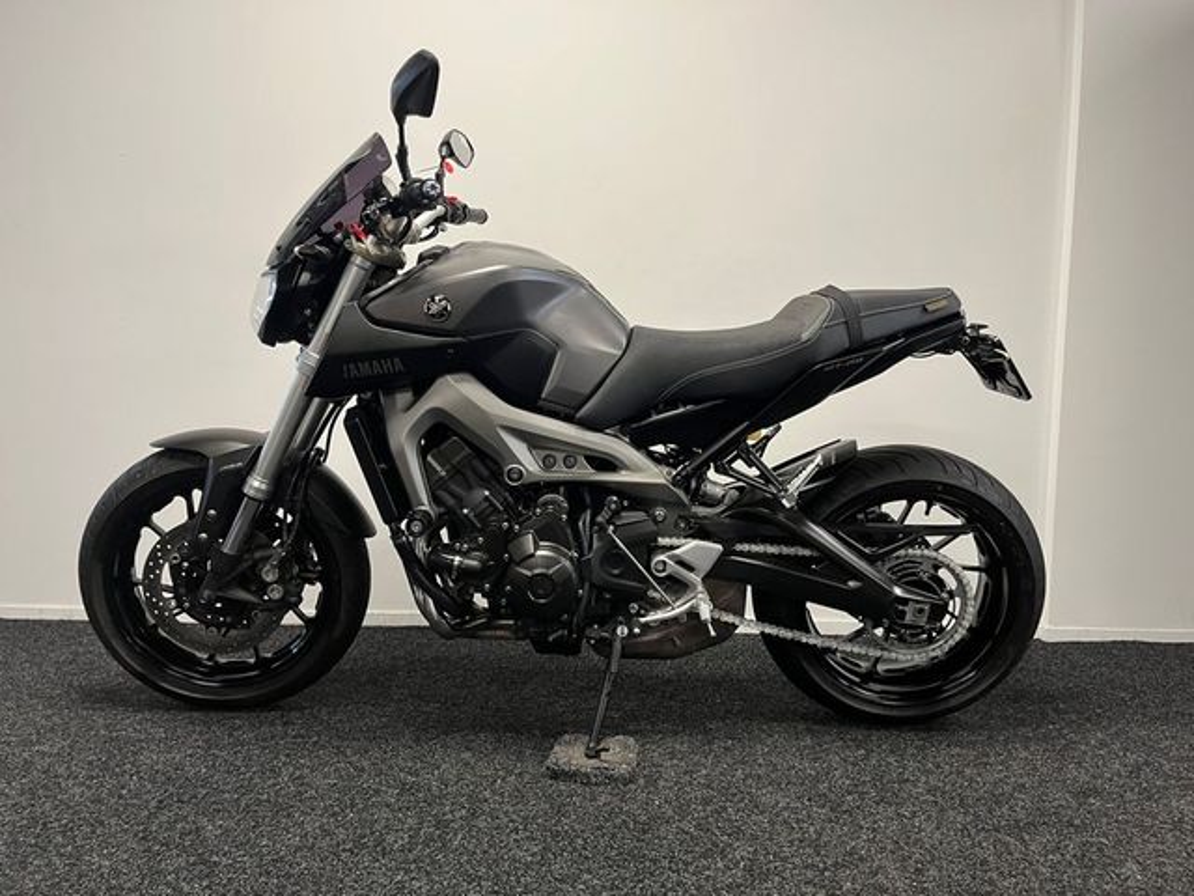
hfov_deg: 67.3
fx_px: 897
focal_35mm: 26
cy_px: 448
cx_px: 597
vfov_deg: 53.1
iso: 100
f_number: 1.6
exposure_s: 1/50
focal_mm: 5.1
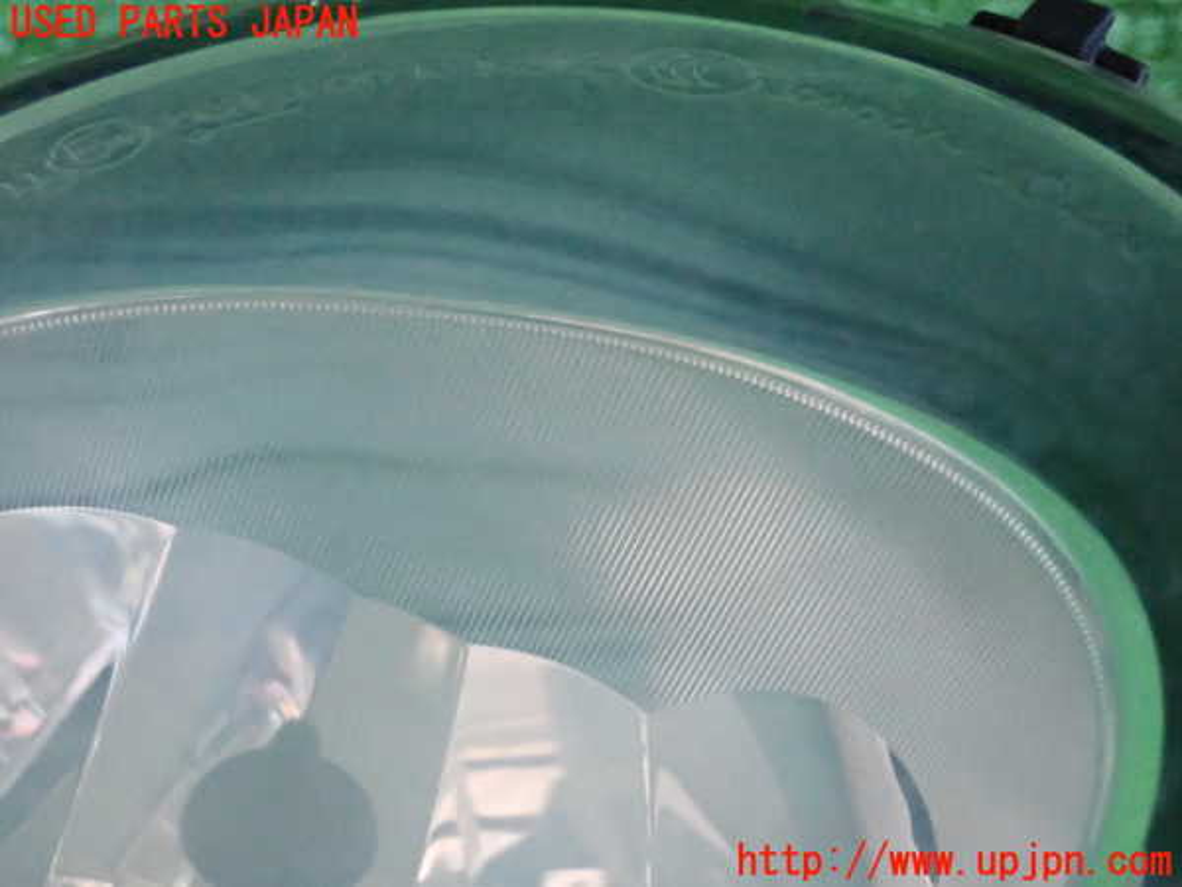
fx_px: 2424
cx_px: 591
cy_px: 444
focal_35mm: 71
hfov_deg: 27.4
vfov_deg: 20.7
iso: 3200
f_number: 3.9
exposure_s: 1/125
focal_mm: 12.73
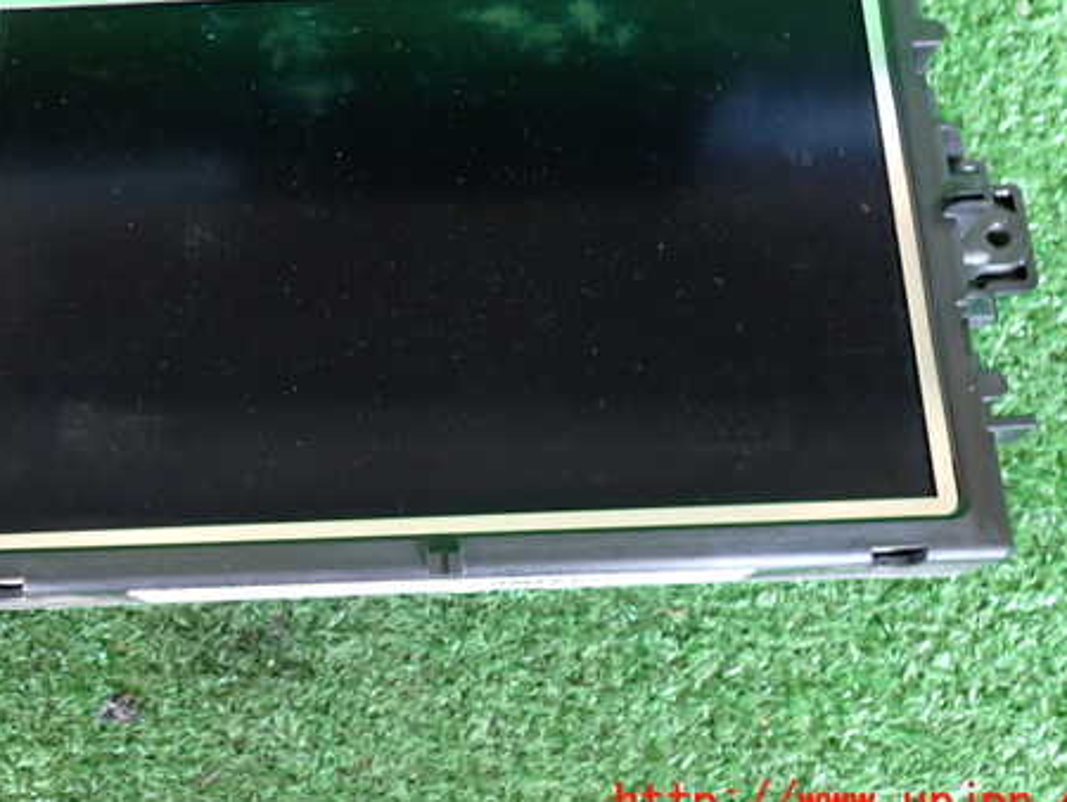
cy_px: 301
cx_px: 439
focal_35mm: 40
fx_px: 1234
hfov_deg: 46.6
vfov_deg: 35.8
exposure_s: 1/30
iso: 400
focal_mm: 5.4
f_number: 2.3
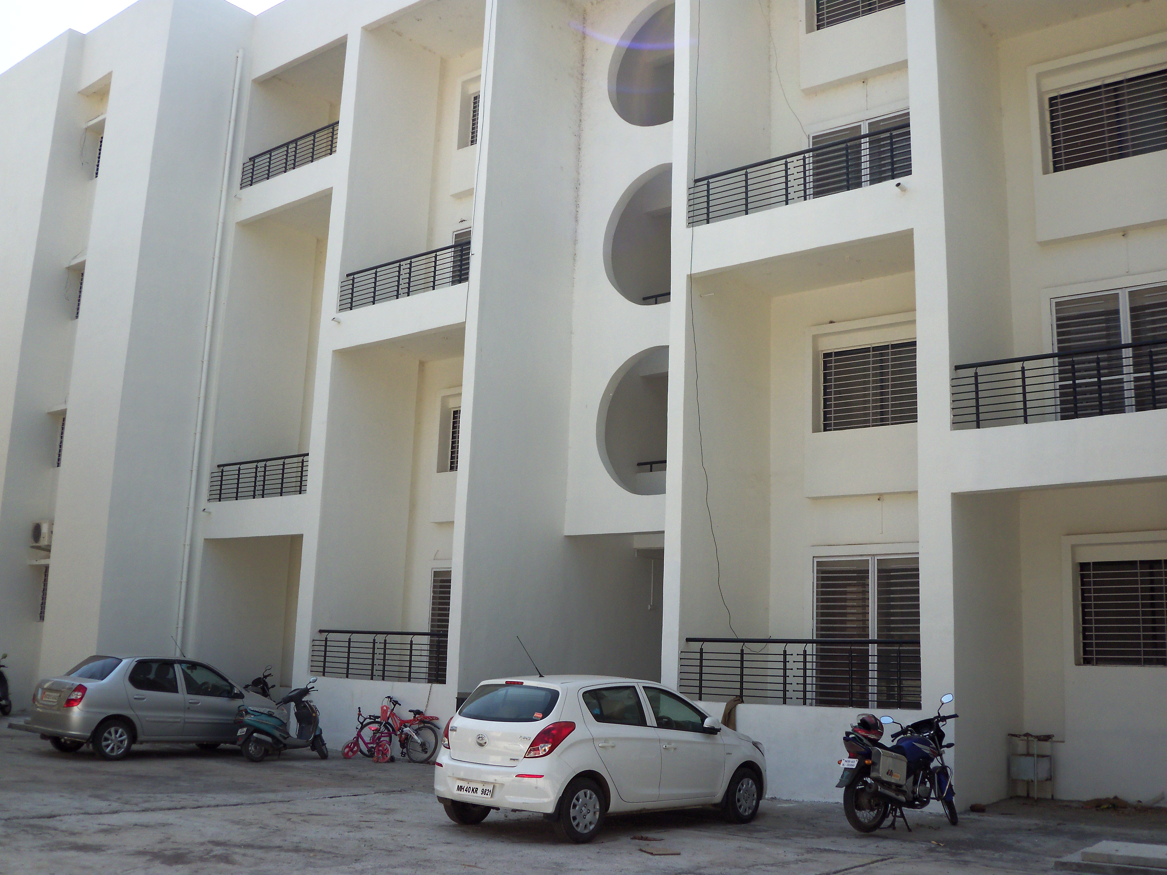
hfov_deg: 54.0
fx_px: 1146
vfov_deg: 41.8
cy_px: 438
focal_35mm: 34
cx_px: 584
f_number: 2.9
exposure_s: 1/640
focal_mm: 5.7
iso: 80
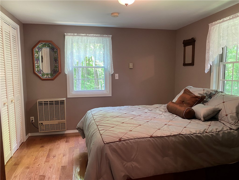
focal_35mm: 26
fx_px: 180
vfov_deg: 53.1
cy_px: 90
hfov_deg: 67.3
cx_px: 120
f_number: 1.8
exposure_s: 1/60
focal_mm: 4.25
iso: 320
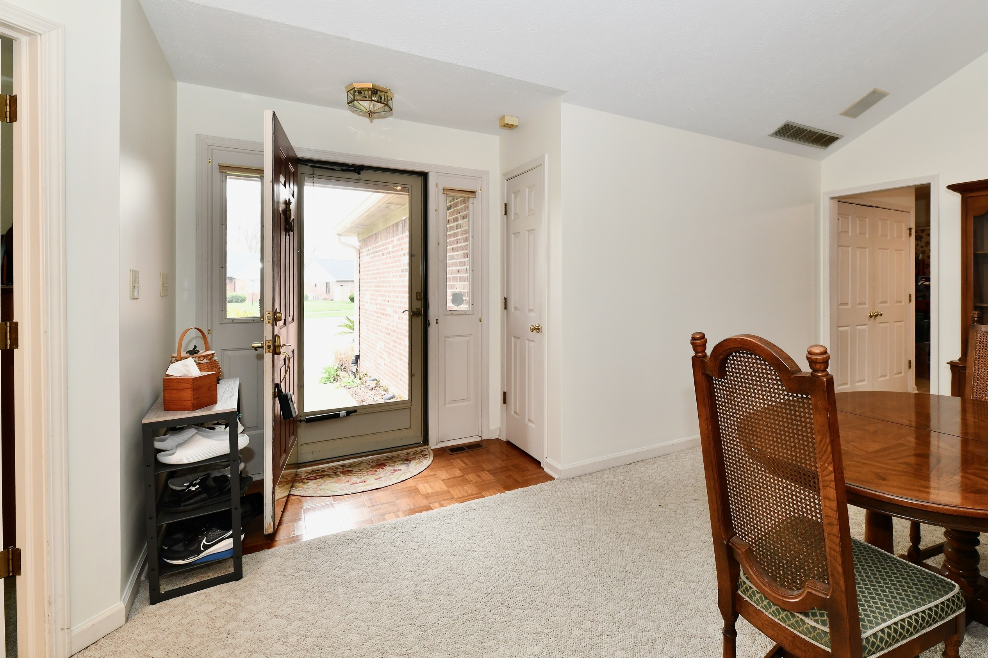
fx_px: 466
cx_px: 570
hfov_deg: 92.6
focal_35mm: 17
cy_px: 299
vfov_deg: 70.3
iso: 640
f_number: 6.3
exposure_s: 1/60
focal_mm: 14
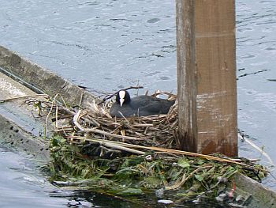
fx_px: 2290
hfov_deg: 6.9
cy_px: 104
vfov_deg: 5.2
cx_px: 138
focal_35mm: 287
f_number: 5.6
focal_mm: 47.8
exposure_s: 1/100
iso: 80
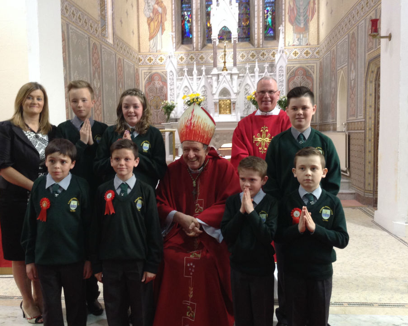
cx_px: 196
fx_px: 422
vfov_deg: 42.2
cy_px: 161
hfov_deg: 51.5
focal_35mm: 35
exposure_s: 1/24
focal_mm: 3.3
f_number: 2.4
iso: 80
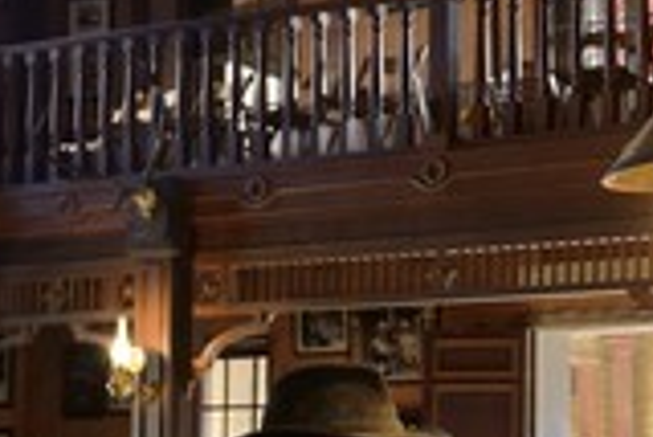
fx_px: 1525
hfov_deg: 22.7
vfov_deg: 16.1
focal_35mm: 84
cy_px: 384
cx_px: 726
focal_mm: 32
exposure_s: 1/30
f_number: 5.6
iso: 1600
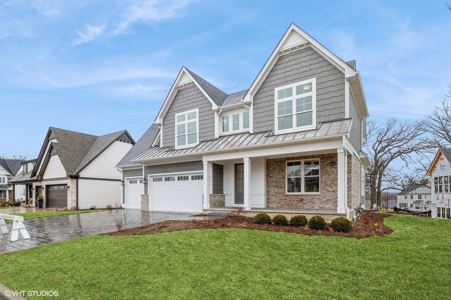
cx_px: 226
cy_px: 150
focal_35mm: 18
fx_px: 232
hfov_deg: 88.4
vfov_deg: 65.9
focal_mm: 18.5
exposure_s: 1/100
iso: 200
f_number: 8
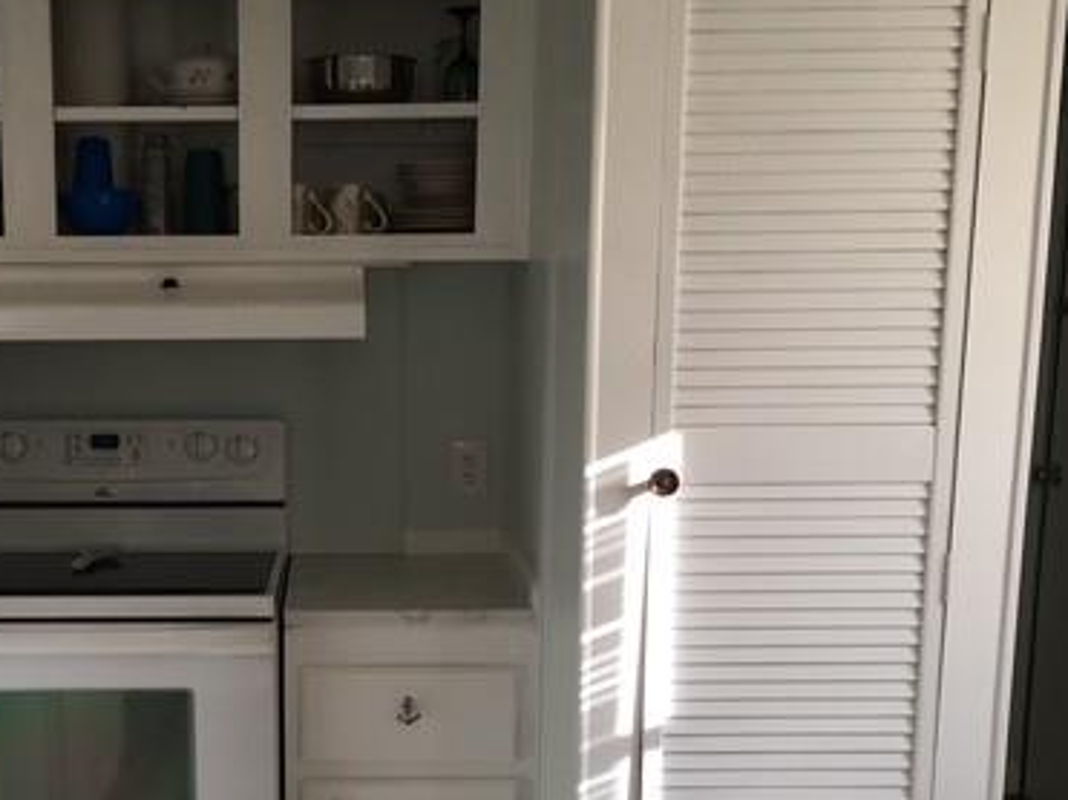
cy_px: 573
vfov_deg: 28.8
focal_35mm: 50
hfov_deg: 37.6
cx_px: 325
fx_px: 1542
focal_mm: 4.15
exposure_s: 1/60
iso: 25
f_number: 2.2
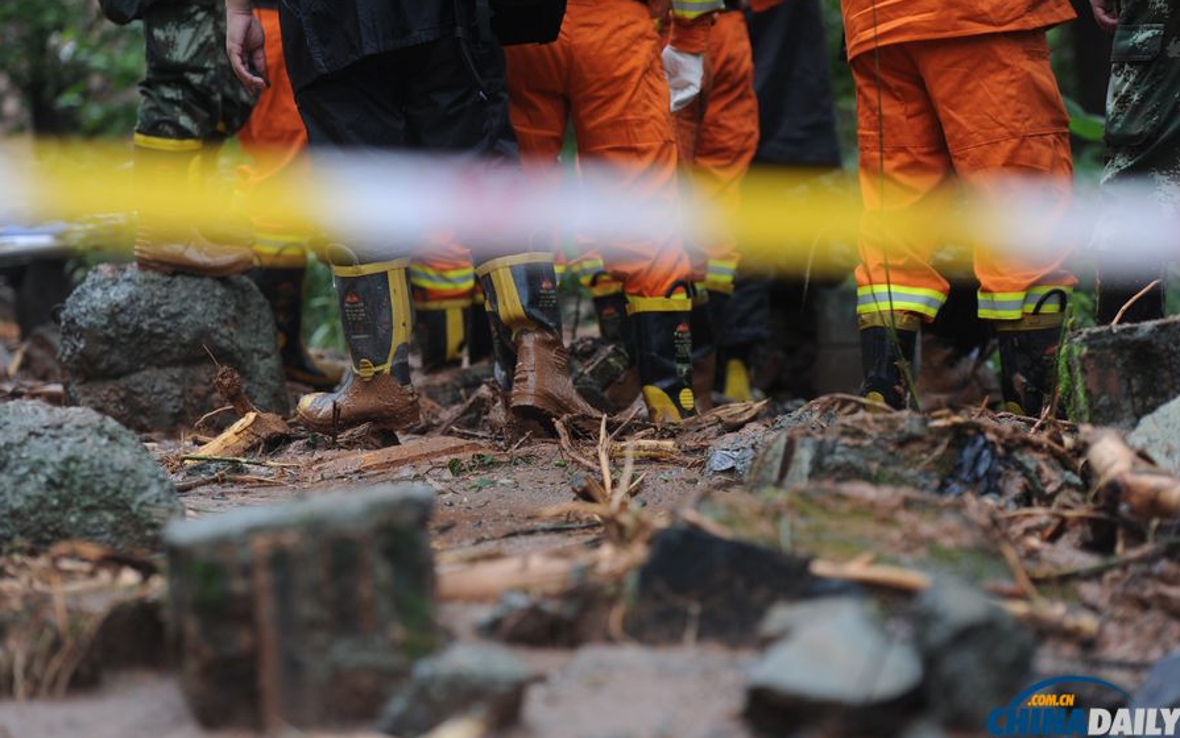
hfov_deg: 16.3
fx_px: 4118
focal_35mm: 128
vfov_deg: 10.2
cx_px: 591
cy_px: 359
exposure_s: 1/250
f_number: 4
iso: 400
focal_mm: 125
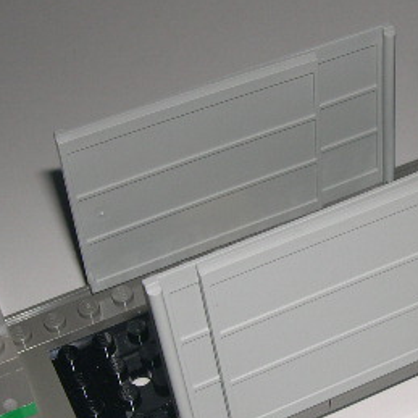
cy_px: 216
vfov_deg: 20.9
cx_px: 362
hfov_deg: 20.5
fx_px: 1134
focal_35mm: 83
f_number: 7.6
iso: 100
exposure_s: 1/60
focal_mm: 8
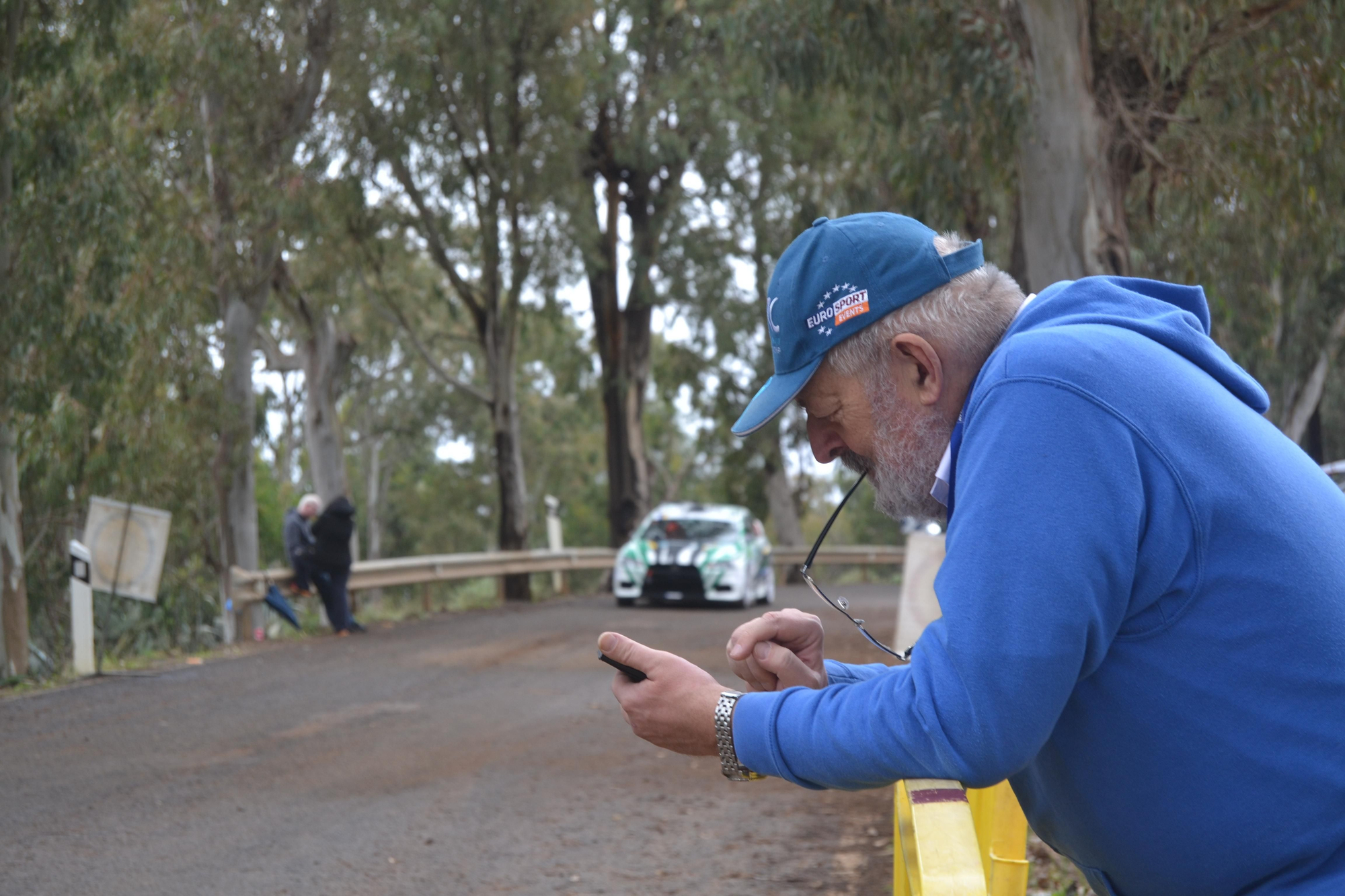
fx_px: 3082
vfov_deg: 16.6
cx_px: 672
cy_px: 448
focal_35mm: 82
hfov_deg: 24.6
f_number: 5.6
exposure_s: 1/125
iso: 220
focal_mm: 55
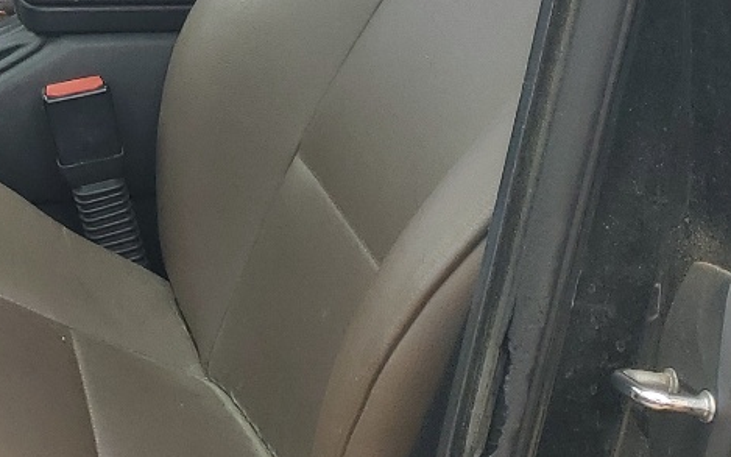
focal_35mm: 94
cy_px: -37
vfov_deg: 13.6
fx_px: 1872
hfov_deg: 20.4
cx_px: -195
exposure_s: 1/476
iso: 50
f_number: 1.5
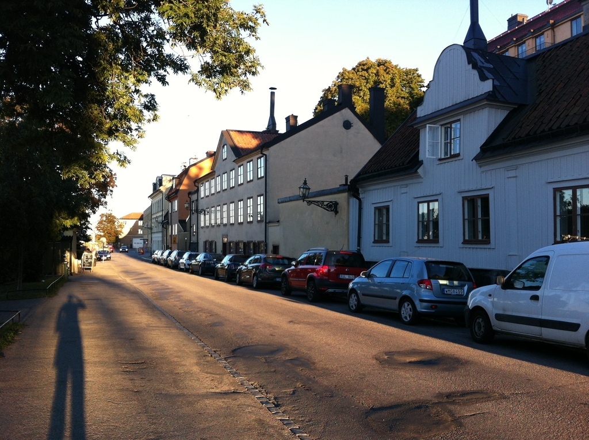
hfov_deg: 52.7
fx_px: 595
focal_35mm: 35
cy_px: 220
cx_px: 294
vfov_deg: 40.6
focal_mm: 3.85
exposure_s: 1/193
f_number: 2.8
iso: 80
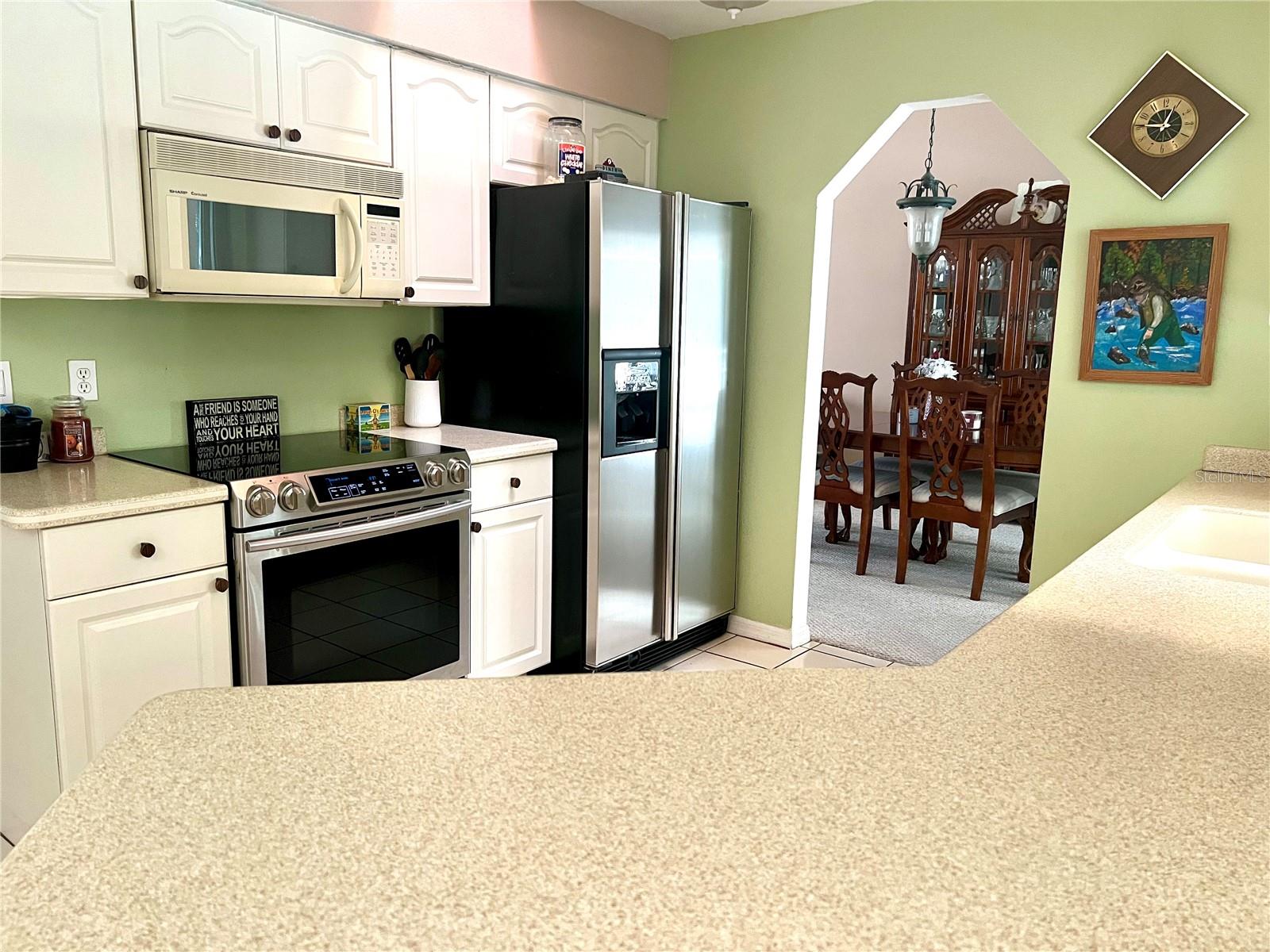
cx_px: 635
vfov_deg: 53.1
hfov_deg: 67.3
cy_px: 476
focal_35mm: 26
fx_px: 954
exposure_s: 1/60
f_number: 1.5
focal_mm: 5.7
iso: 320
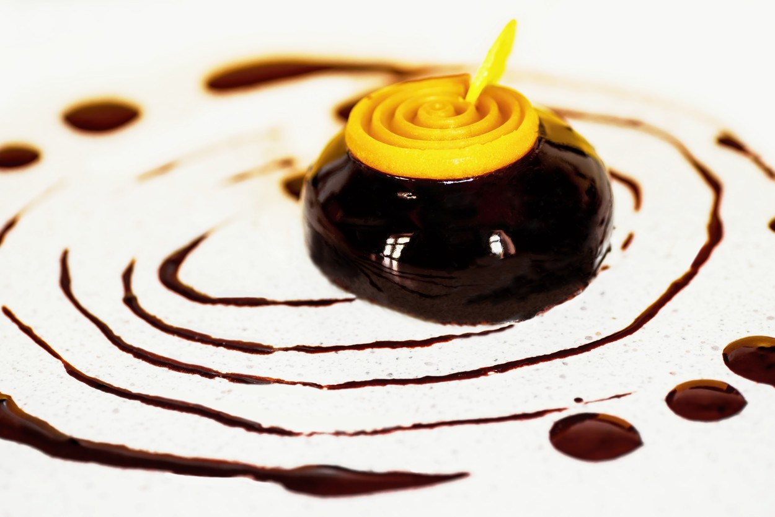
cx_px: 388
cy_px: 258
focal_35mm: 90
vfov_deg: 15.2
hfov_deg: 22.6
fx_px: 1938
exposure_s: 1/20
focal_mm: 90
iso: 200
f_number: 5.6
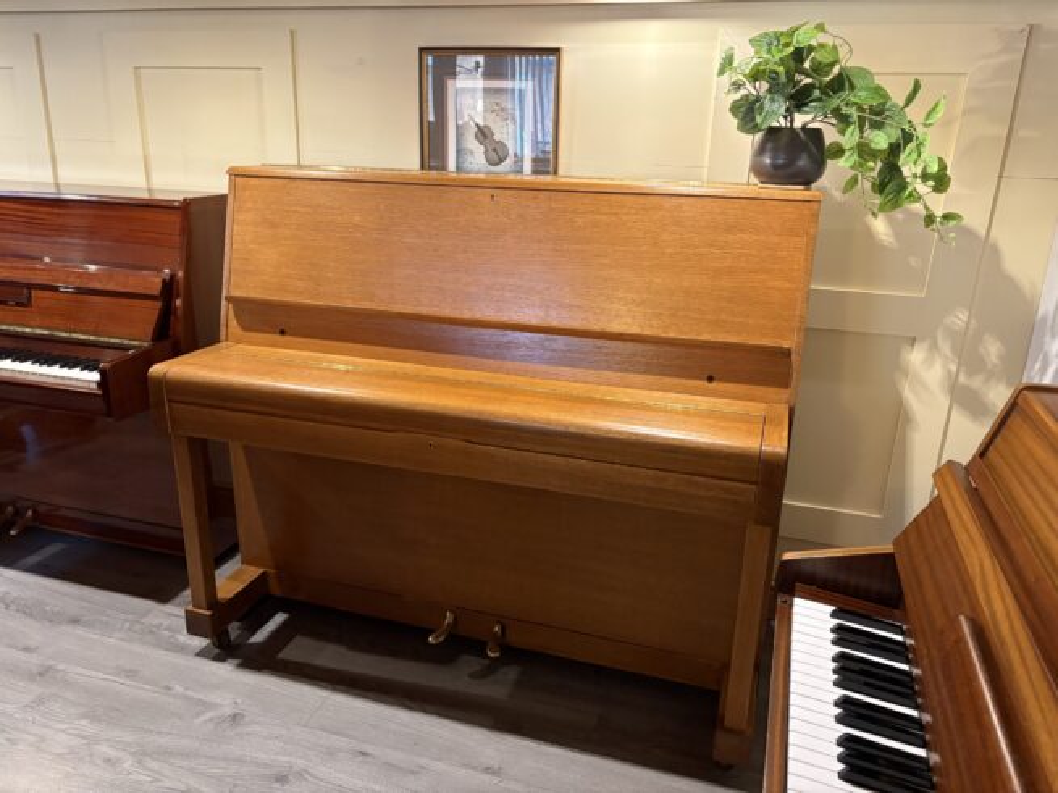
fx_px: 795
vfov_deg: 53.0
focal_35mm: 26
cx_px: 529
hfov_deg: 67.3
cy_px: 396
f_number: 1.6
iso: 400
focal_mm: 5.96
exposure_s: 1/50
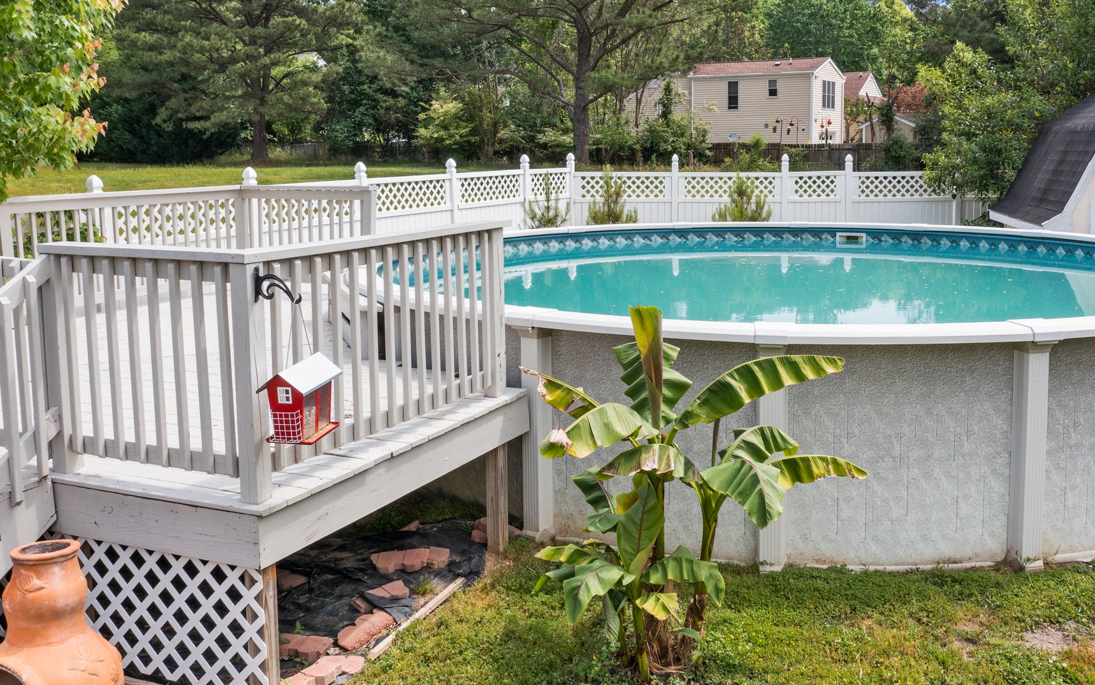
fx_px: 1015
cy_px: 269
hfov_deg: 56.4
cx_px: 643
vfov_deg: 37.1
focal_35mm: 34
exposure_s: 1/320
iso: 100
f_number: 5.6
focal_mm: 10.26
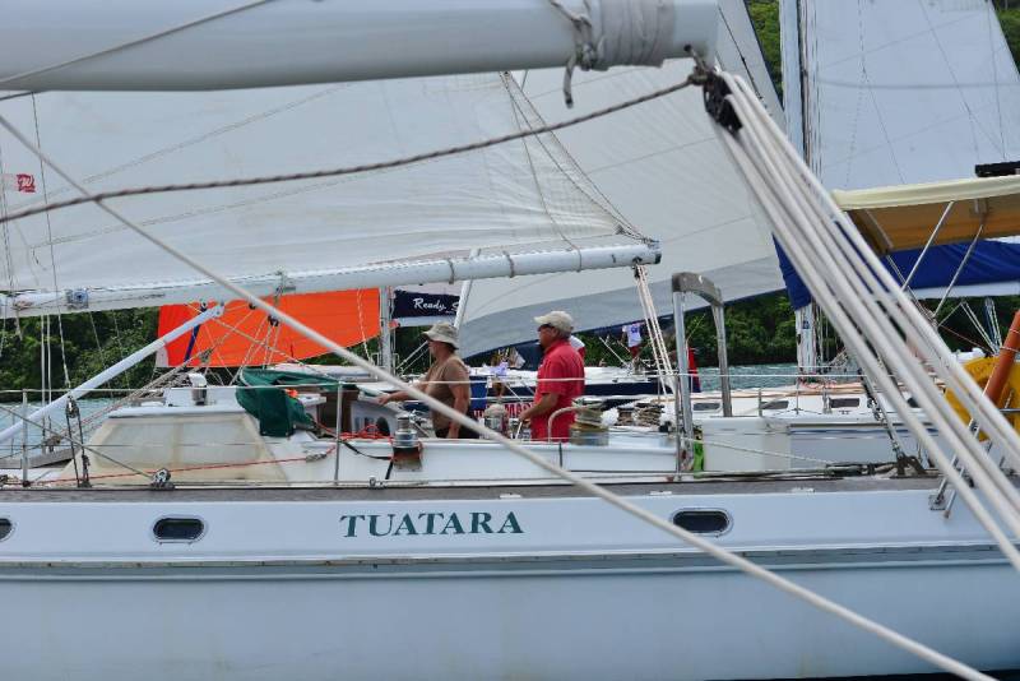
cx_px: 510
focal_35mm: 70
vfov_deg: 19.5
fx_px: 1984
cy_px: 340
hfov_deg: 28.8
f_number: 11
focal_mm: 70
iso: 250
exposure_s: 1/500
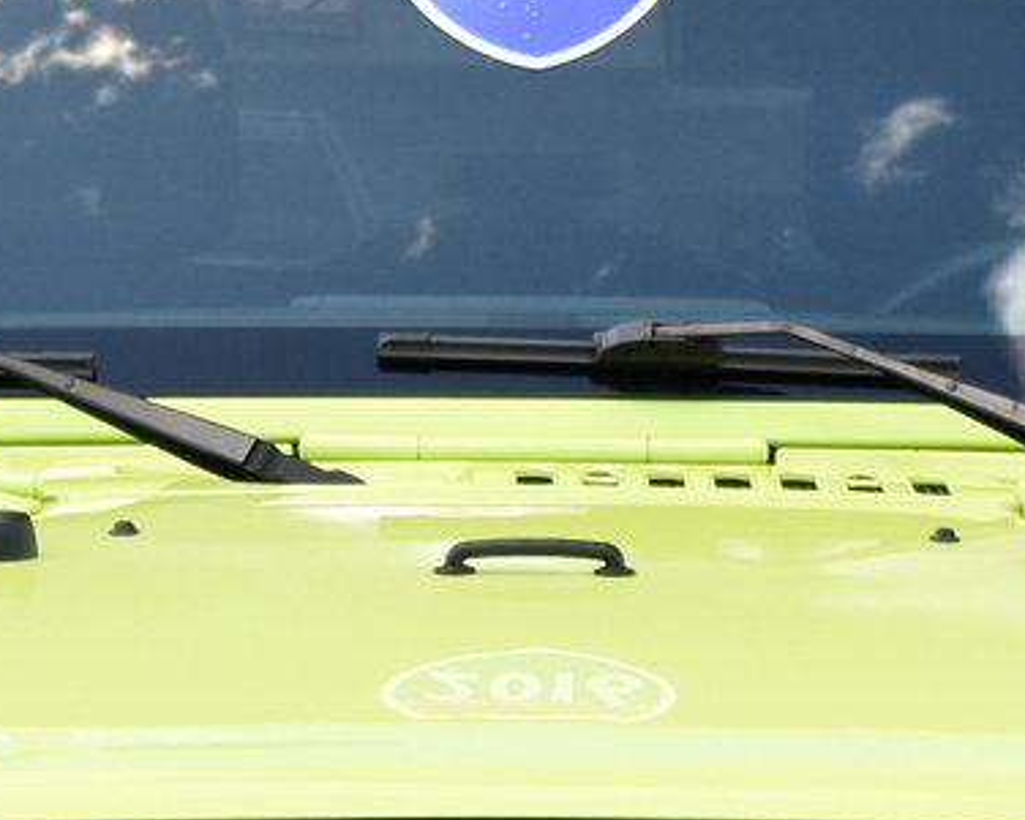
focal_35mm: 251
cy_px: 1250
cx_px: 526
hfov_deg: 7.7
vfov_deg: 6.1
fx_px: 7628
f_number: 7.1
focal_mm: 35
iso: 400
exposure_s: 1/200
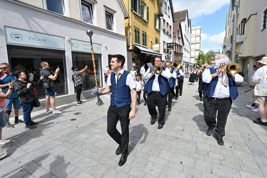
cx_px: 134
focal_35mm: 14
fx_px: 107
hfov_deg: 102.3
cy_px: 89
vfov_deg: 79.2
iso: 640
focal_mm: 14.5
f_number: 4
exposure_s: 1/5000
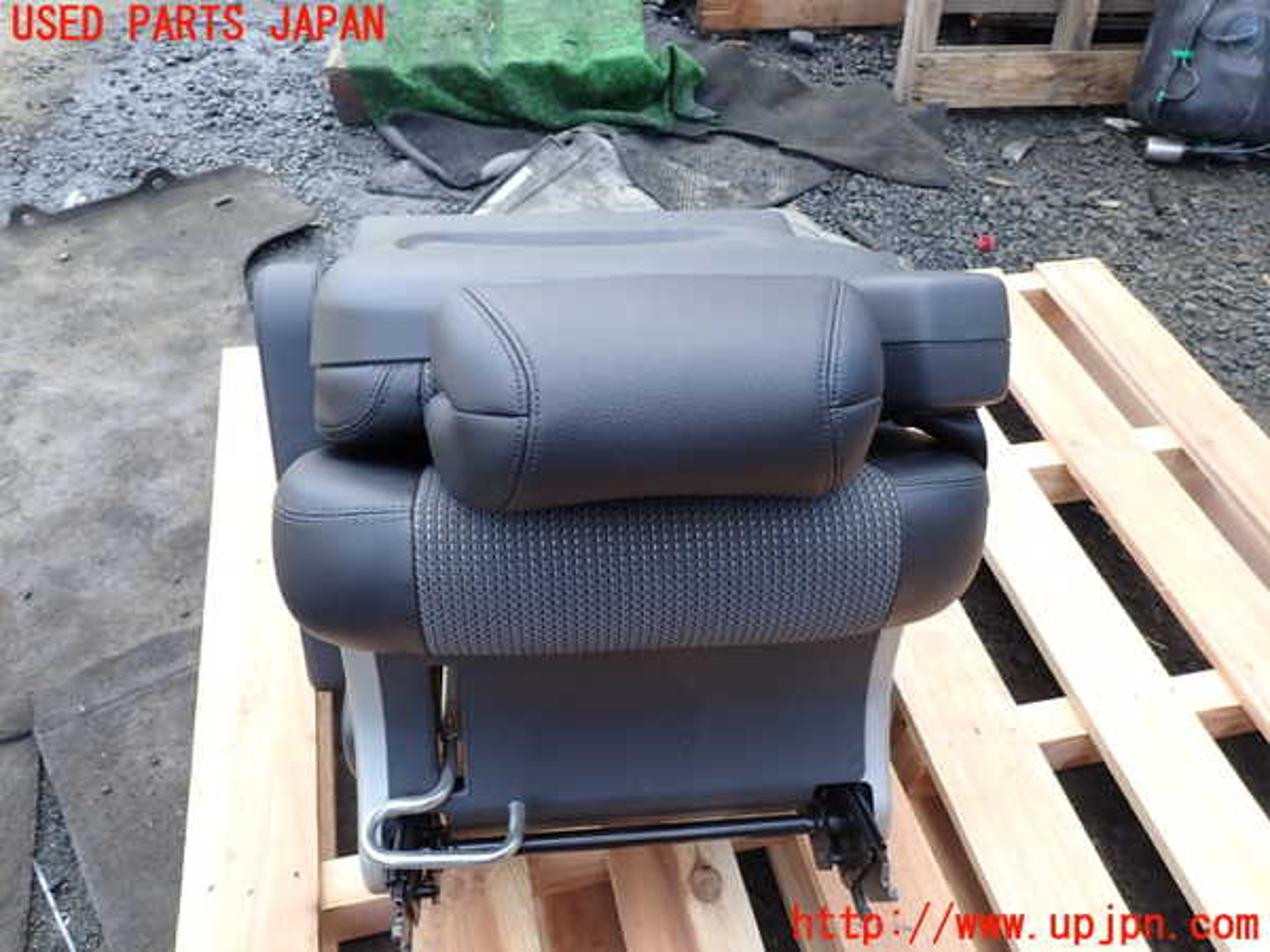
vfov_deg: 54.9
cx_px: 635
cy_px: 476
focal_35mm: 25
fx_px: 917
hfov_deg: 69.4
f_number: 2.8
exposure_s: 1/125
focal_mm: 4.5
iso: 100
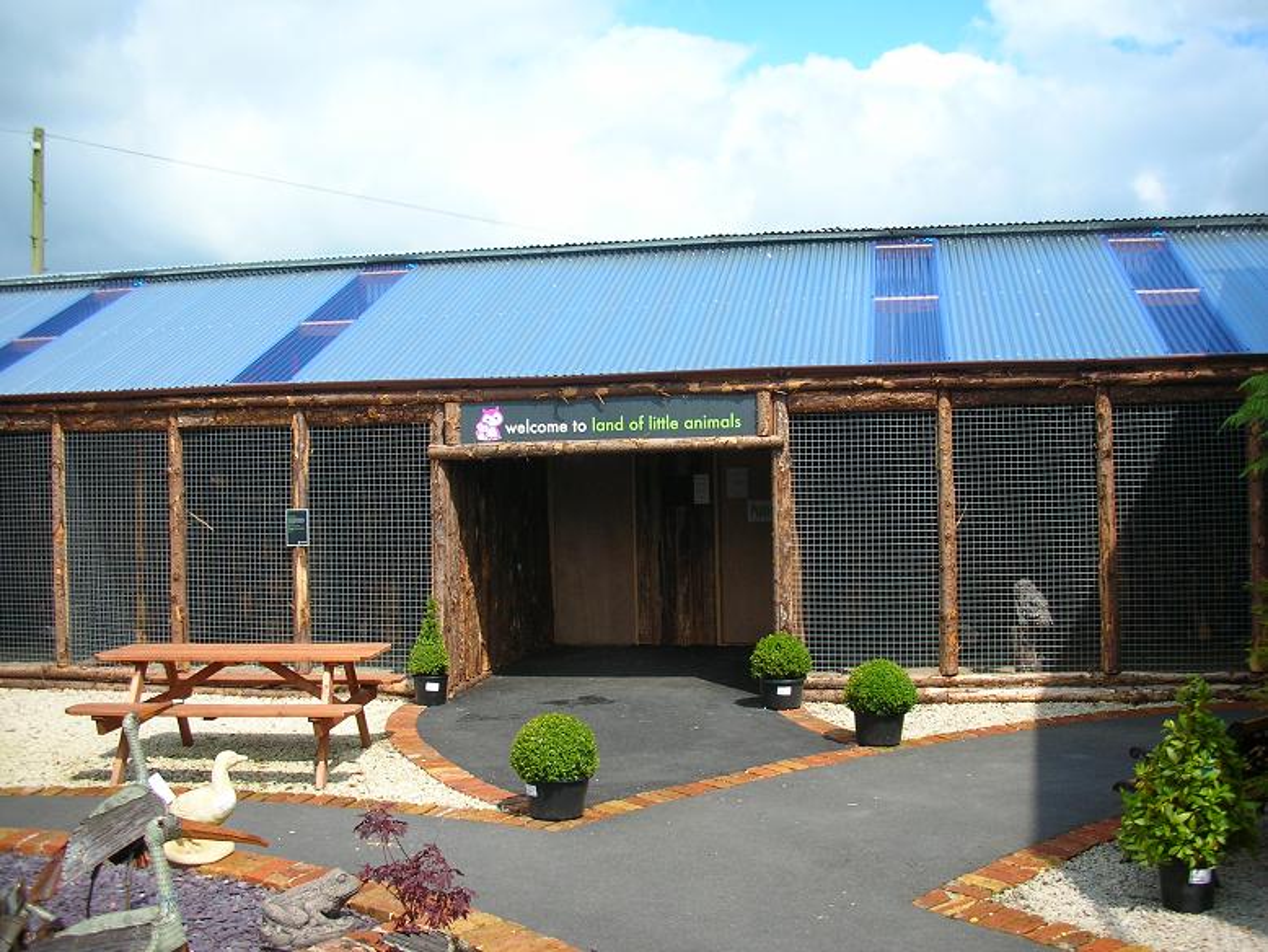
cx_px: 634
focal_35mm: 35
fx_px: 1282
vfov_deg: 40.7
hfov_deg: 52.6
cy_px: 476
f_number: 8.5
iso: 50
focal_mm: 5.8
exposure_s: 1/70.1
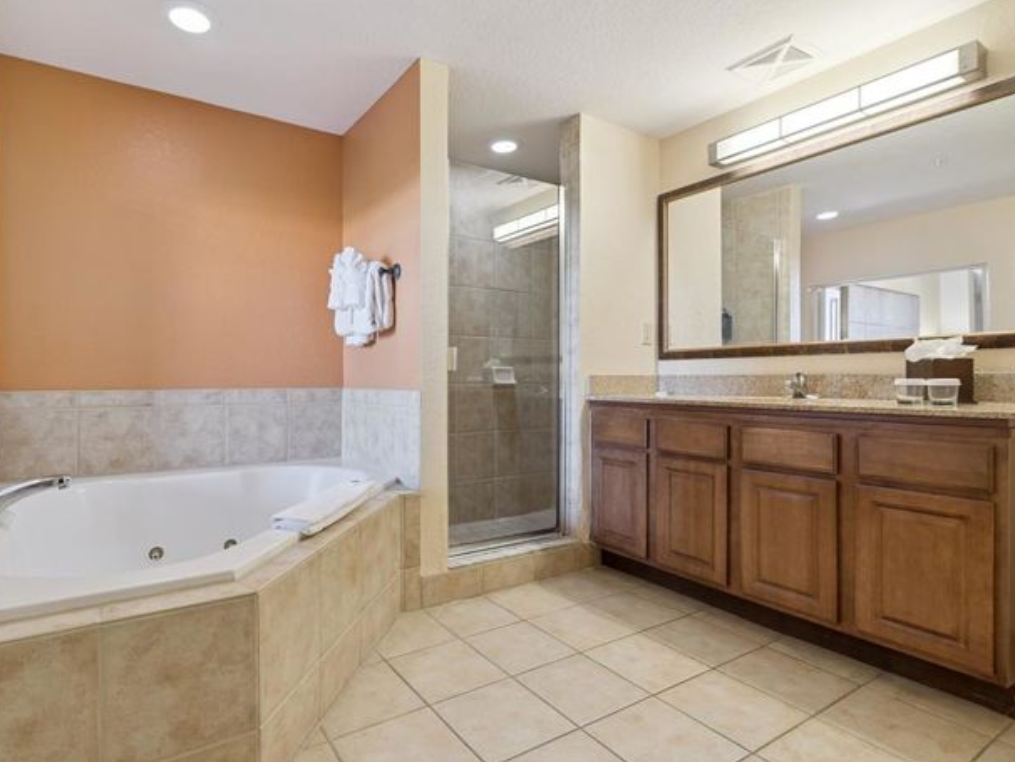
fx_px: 557
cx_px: 448
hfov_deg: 84.3
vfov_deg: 68.7
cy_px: 372
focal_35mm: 19
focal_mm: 17
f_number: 10
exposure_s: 1/8
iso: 200
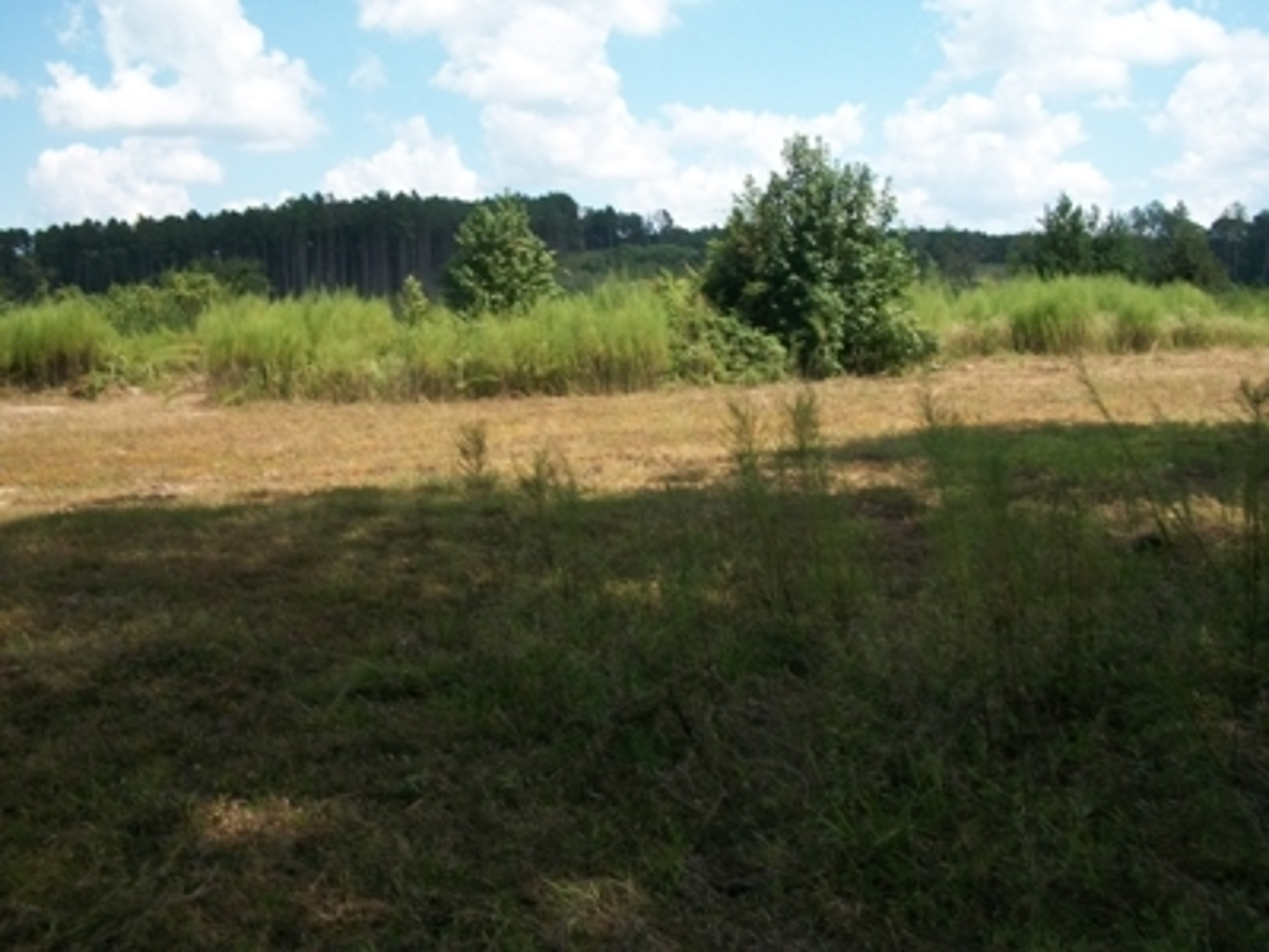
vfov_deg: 44.2
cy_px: 476
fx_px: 1173
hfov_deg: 56.8
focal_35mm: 32
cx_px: 634
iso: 80
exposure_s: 1/250
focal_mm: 5.7
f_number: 5.5
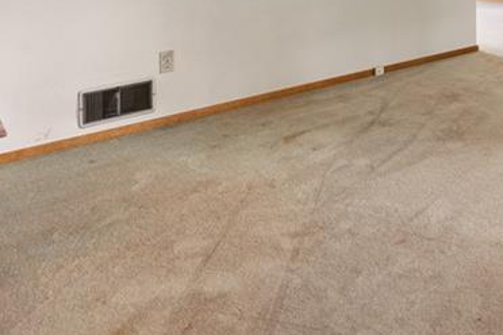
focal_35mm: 44
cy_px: -95
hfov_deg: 37.8
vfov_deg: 26.2
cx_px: 541
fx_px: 615
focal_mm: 16
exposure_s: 1/30
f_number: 2.8
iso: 640
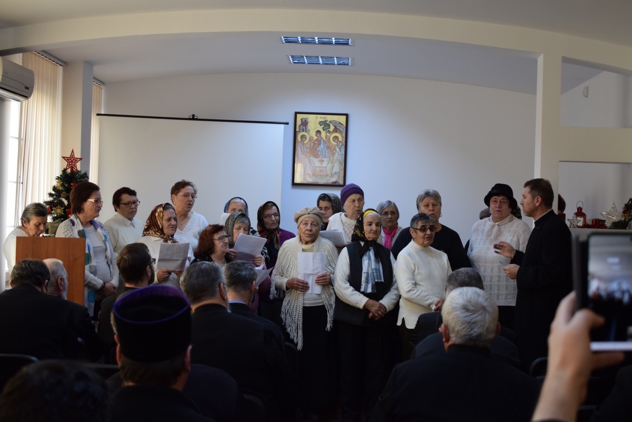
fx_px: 1053
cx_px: 316
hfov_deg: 33.4
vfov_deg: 22.6
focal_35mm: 60
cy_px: 211
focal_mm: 40
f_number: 5
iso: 800
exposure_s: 1/60
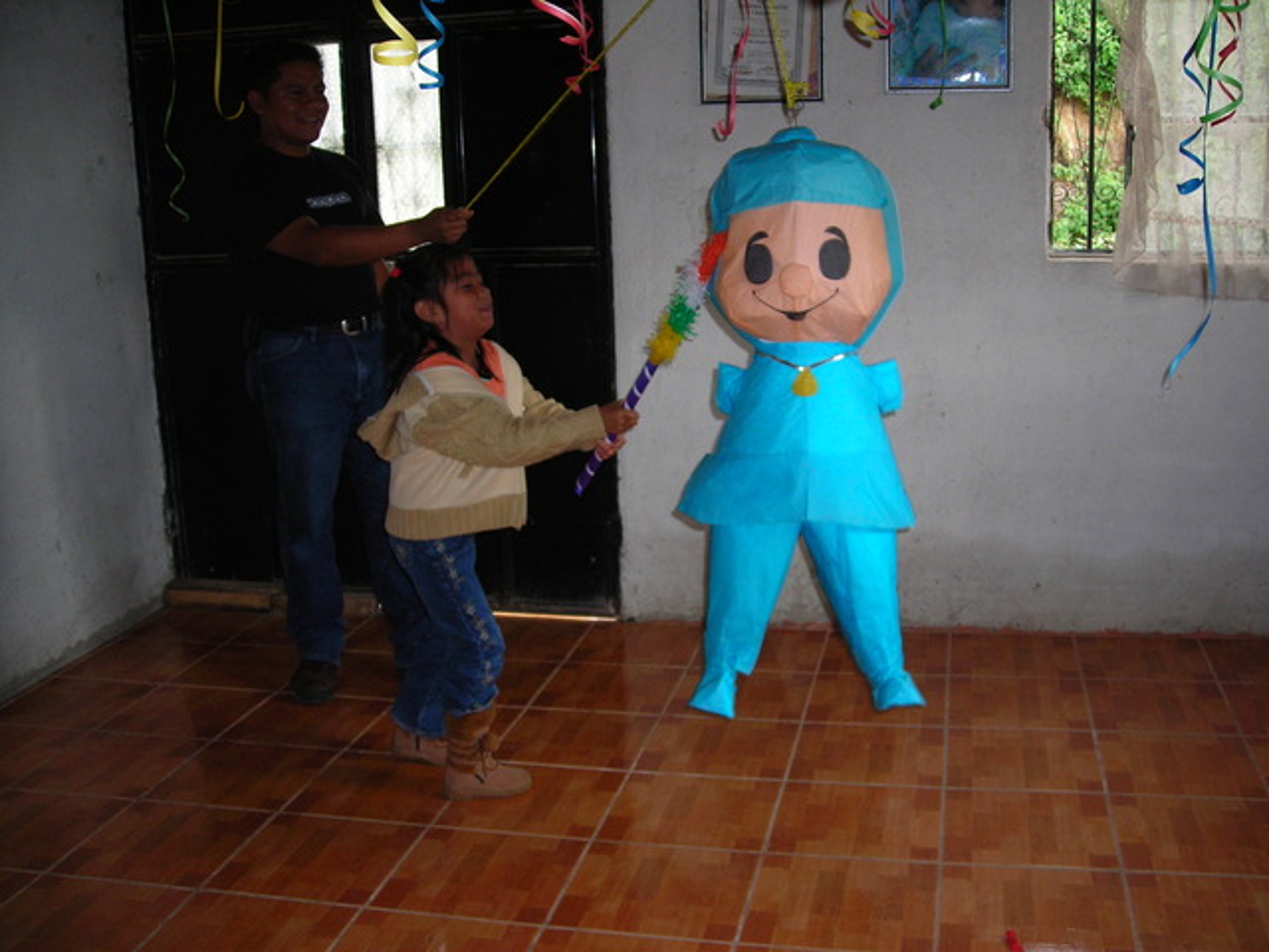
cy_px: 476
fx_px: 1393
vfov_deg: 37.7
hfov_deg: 49.0
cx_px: 634
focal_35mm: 38
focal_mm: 6.3
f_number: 3.2
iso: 86
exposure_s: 1/60.1
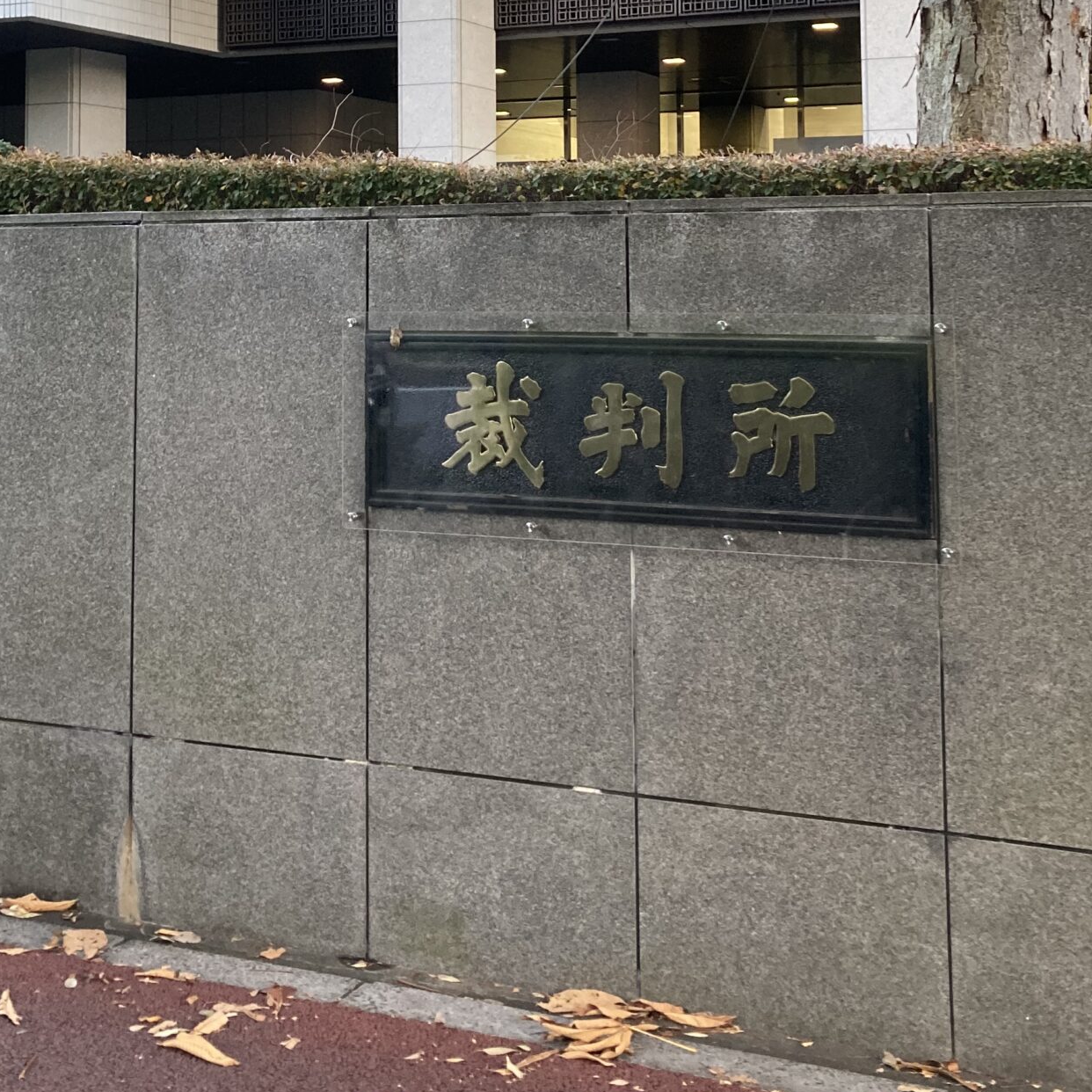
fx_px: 1820
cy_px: 148
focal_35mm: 51
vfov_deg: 32.1
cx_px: 404
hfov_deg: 33.2
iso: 125
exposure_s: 1/60
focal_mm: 3.99
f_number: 1.8
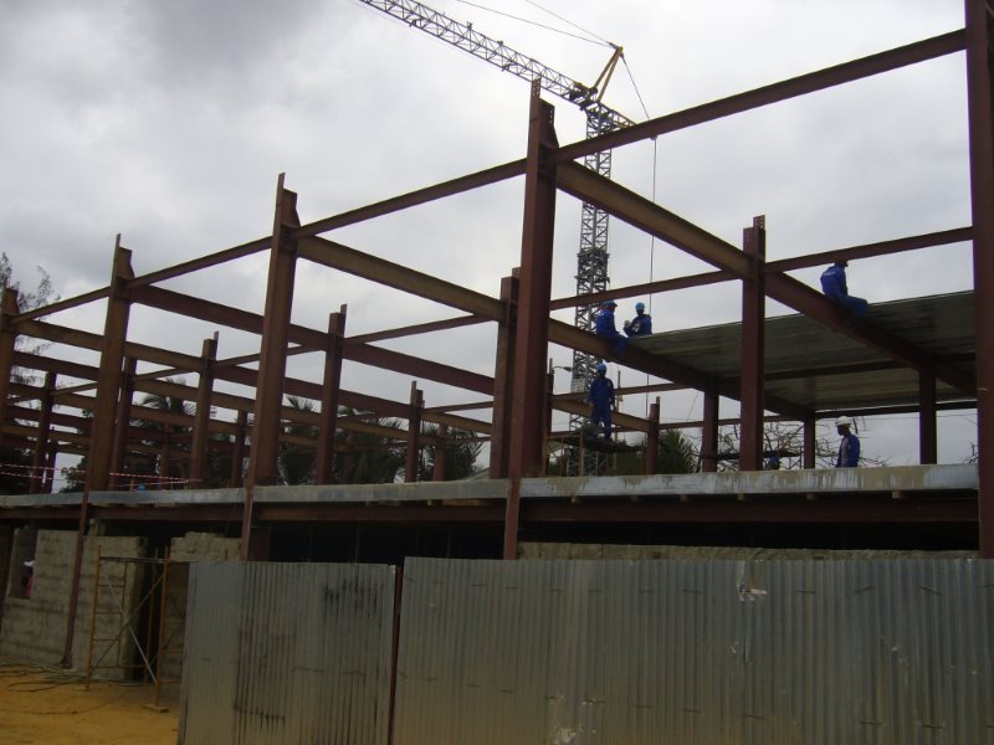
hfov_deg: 52.6
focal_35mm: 35
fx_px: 1005
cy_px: 372
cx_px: 497
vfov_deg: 40.7
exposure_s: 1/640
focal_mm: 5.8
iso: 80
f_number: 5.6
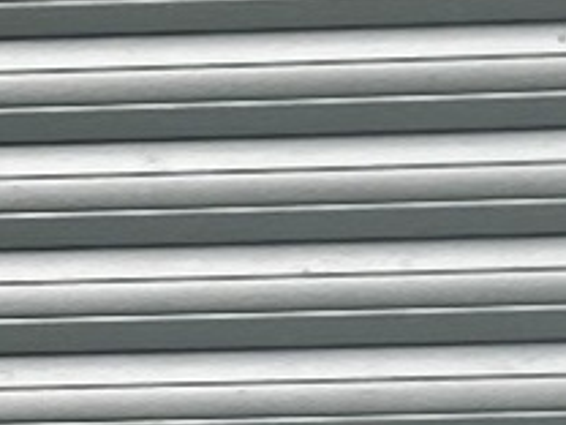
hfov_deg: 7.8
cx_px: -1165
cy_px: 1468
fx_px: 3581
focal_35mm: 219
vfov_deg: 6.0
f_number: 1.78
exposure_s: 1/121
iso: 64
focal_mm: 6.86
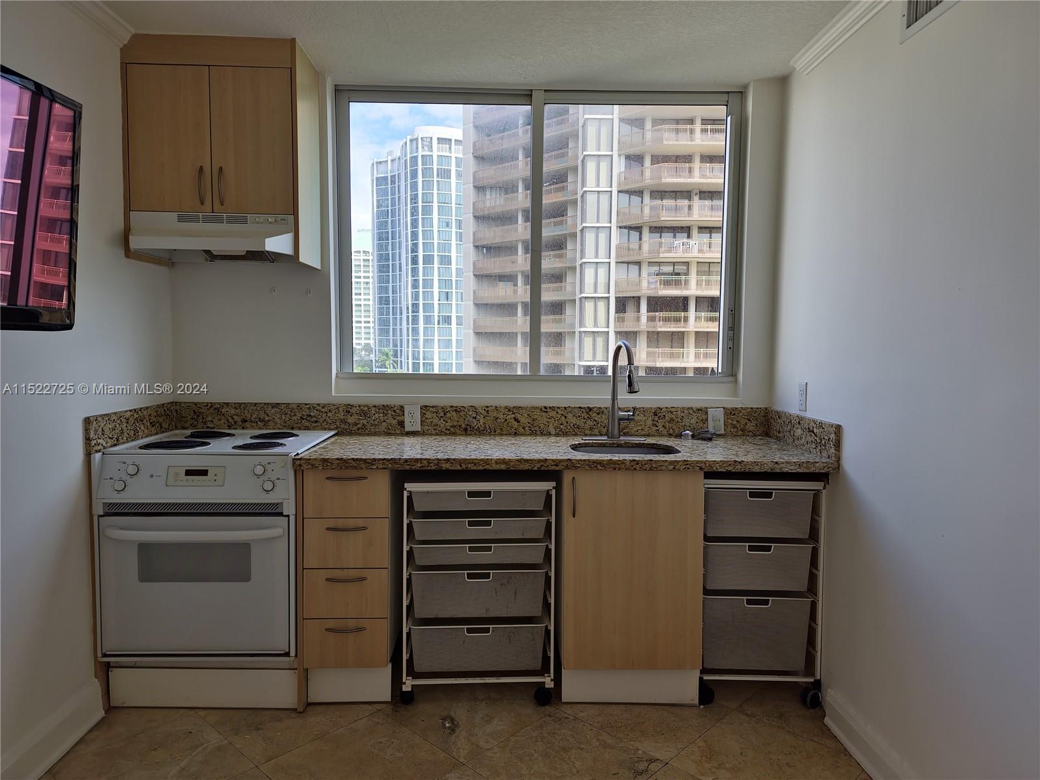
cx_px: 520
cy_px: 390
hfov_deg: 73.9
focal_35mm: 23
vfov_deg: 58.9
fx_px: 691
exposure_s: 1/120
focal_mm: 6.4
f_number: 1.8
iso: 25
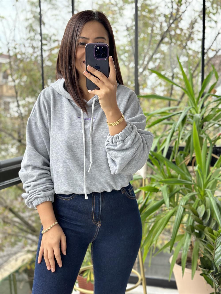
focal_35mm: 48
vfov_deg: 39.7
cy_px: 147
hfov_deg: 30.3
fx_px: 409
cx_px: 110
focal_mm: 6.86
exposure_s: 1/114
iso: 125
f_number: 1.78
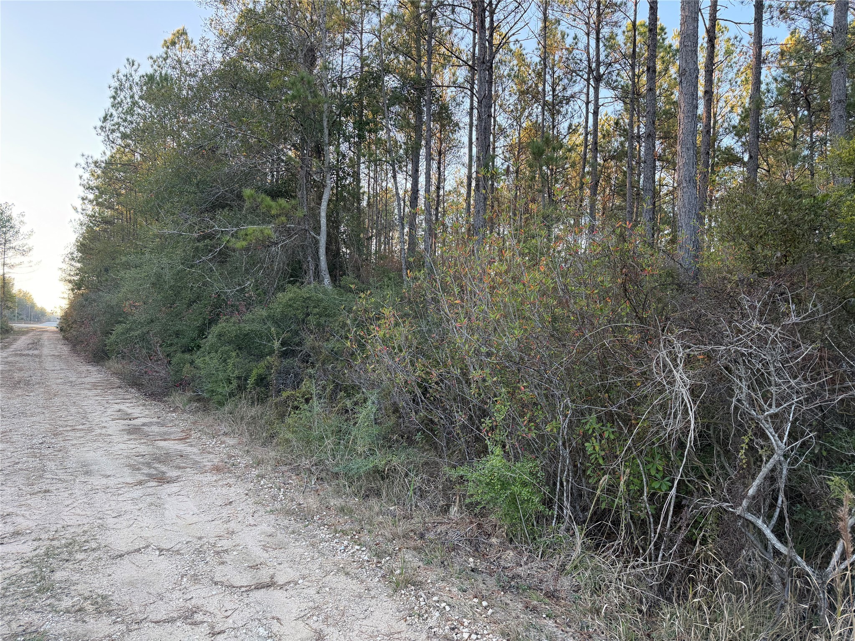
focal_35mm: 24
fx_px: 593
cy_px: 320
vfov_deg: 56.8
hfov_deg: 71.6
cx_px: 428
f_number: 1.78
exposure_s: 1/180
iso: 100
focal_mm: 6.76
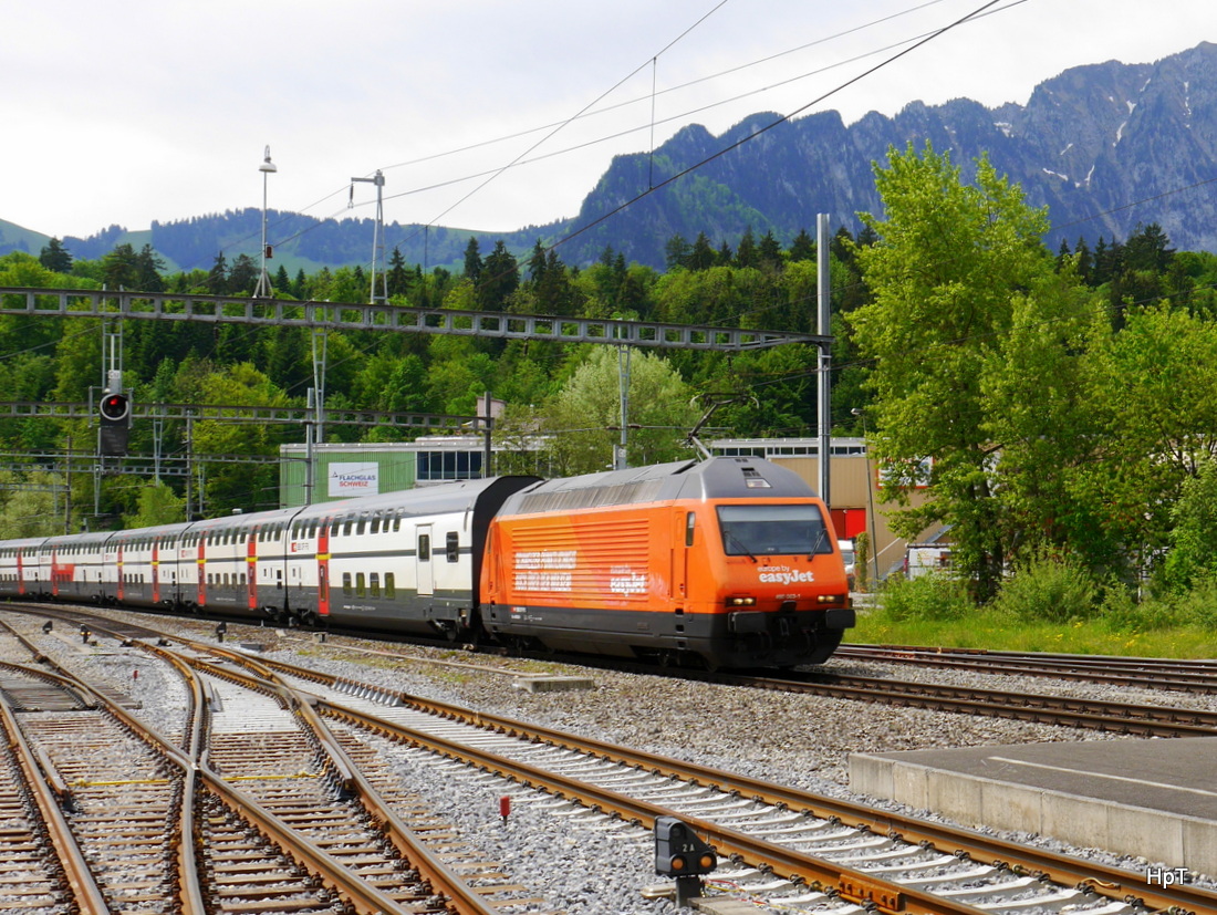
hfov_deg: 46.8
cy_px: 458
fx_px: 1408
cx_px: 608
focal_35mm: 40
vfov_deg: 36.0
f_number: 8
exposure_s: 1/400
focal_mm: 20
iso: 160
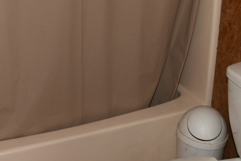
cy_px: 6
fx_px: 455
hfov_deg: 29.6
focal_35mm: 68
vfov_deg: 19.5
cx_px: 137
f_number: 4.5
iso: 100
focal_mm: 16
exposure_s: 1/25
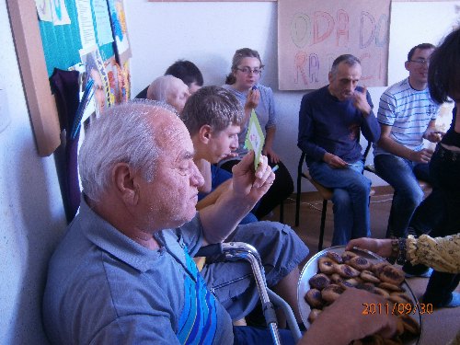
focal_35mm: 26
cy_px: 172
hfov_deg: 67.3
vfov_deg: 53.1
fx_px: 346
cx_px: 230
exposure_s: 1/13
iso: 125
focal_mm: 4.7
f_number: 2.8
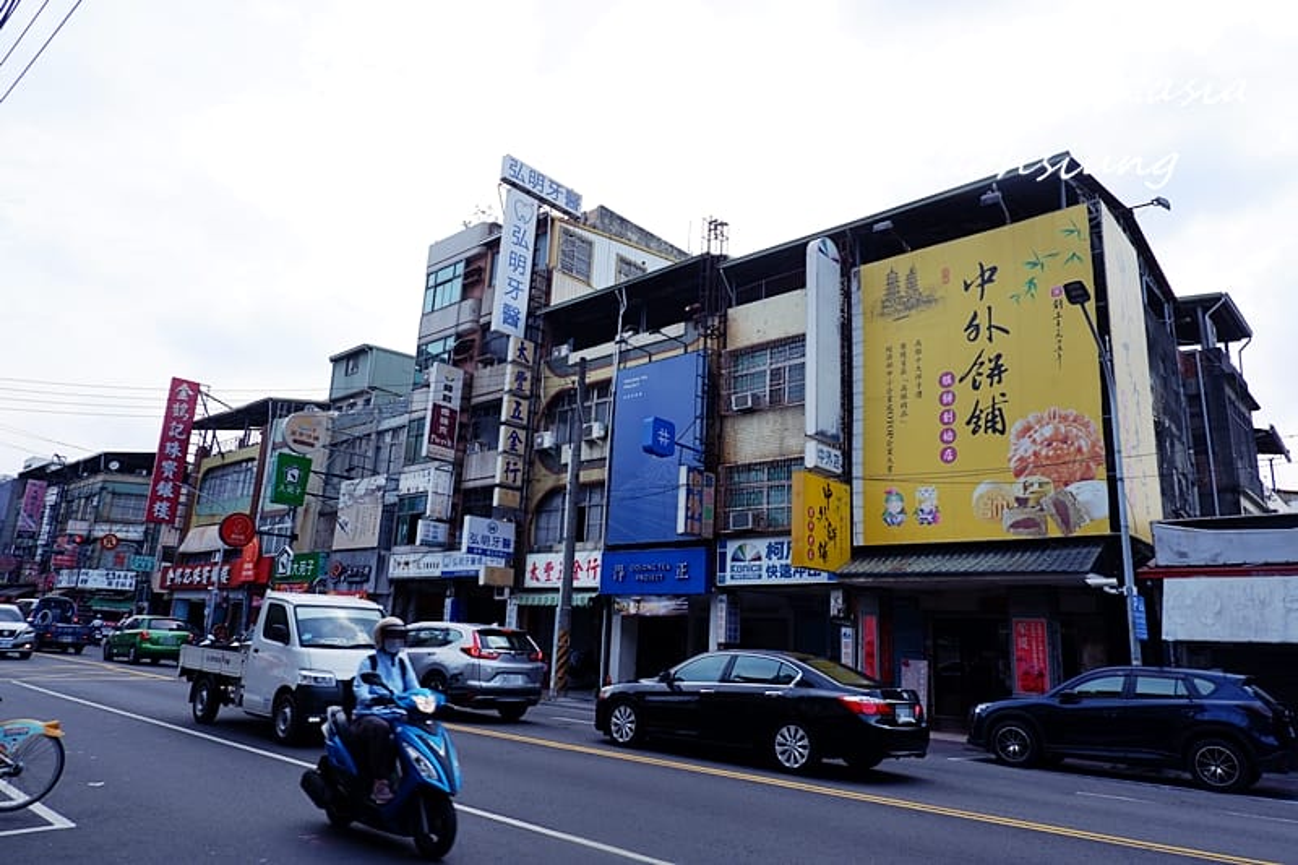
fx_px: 829
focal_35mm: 23
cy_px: 432
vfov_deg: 55.1
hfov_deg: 76.1
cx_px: 649
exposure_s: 1/250
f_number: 8
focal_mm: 15.2
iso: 200
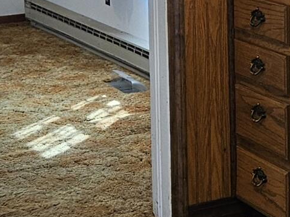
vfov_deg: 10.0
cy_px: -86
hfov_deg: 13.4
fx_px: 1206
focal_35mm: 144
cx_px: 335
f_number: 1.8
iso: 125
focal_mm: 5.4
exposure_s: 1/120
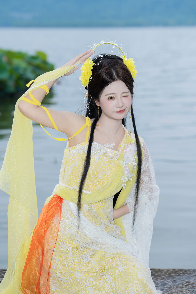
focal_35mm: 100
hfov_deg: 13.7
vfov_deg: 20.4
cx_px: 98
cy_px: 147
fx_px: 817
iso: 1250
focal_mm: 100
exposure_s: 1/250
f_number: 4
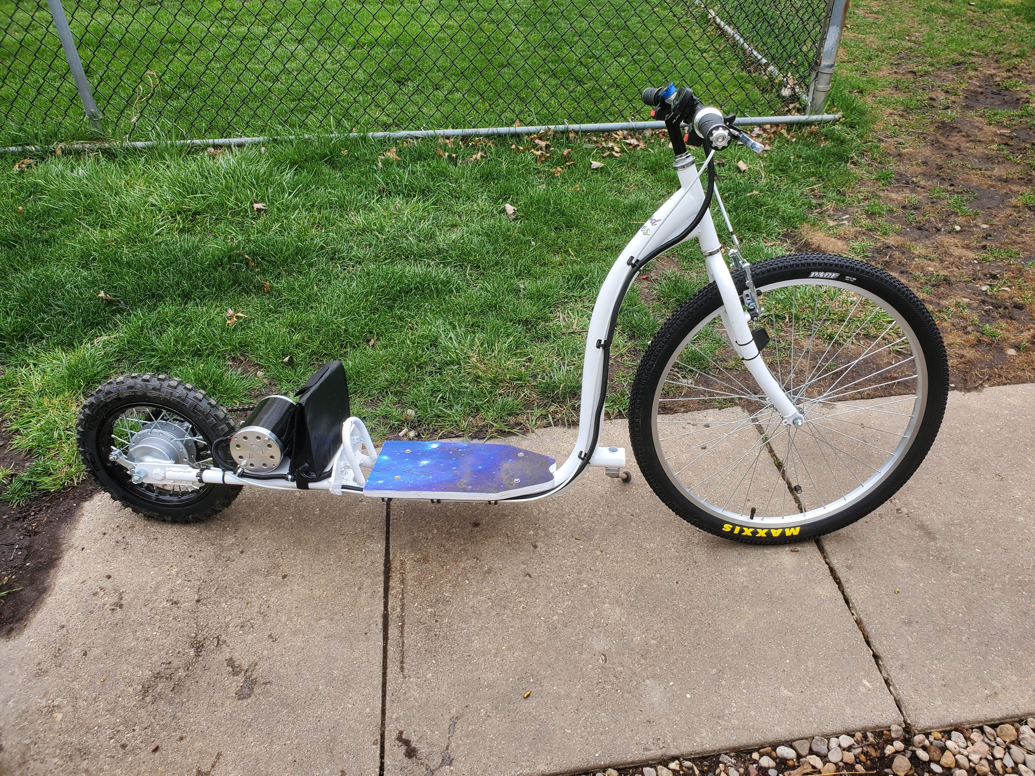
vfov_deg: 53.1
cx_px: 518
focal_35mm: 26
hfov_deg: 67.3
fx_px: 777
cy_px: 388
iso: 50
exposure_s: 1/163
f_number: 2.4
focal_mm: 4.3
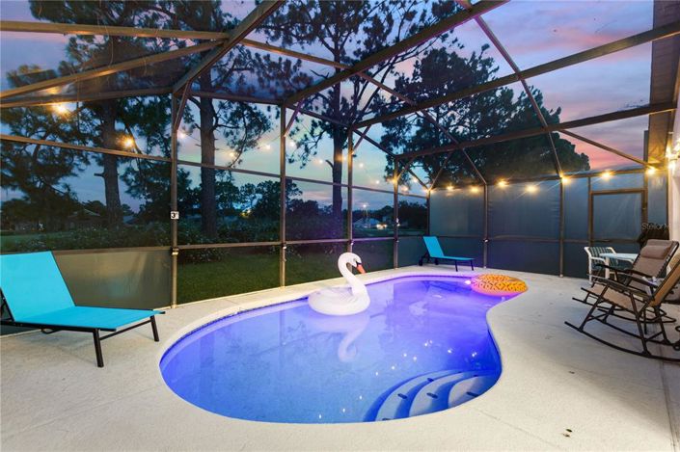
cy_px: 226
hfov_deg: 100.4
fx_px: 283
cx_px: 340
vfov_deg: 77.2
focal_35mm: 15
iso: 400
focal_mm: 10
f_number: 4.5
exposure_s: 1/2
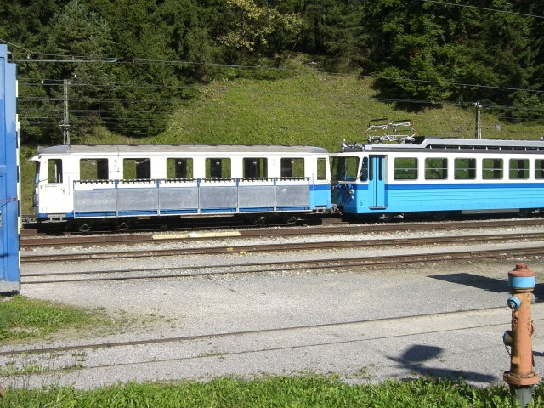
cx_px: 272
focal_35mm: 47
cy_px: 204
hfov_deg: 40.4
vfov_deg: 30.9
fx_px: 739
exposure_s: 1/500
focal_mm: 7.6
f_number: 4.8
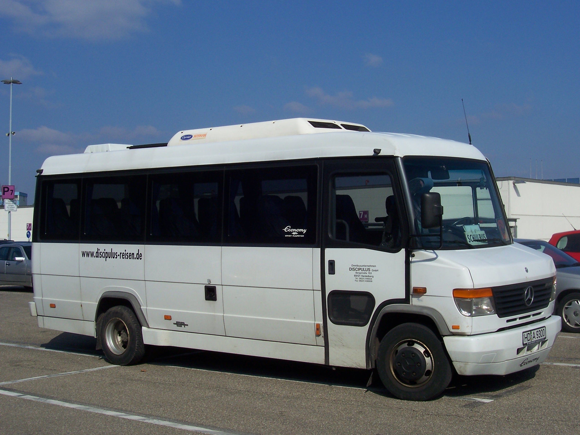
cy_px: 218
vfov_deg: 27.5
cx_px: 290
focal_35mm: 53
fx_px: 888
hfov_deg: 36.2
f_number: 6.7
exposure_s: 1/750
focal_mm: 8.6
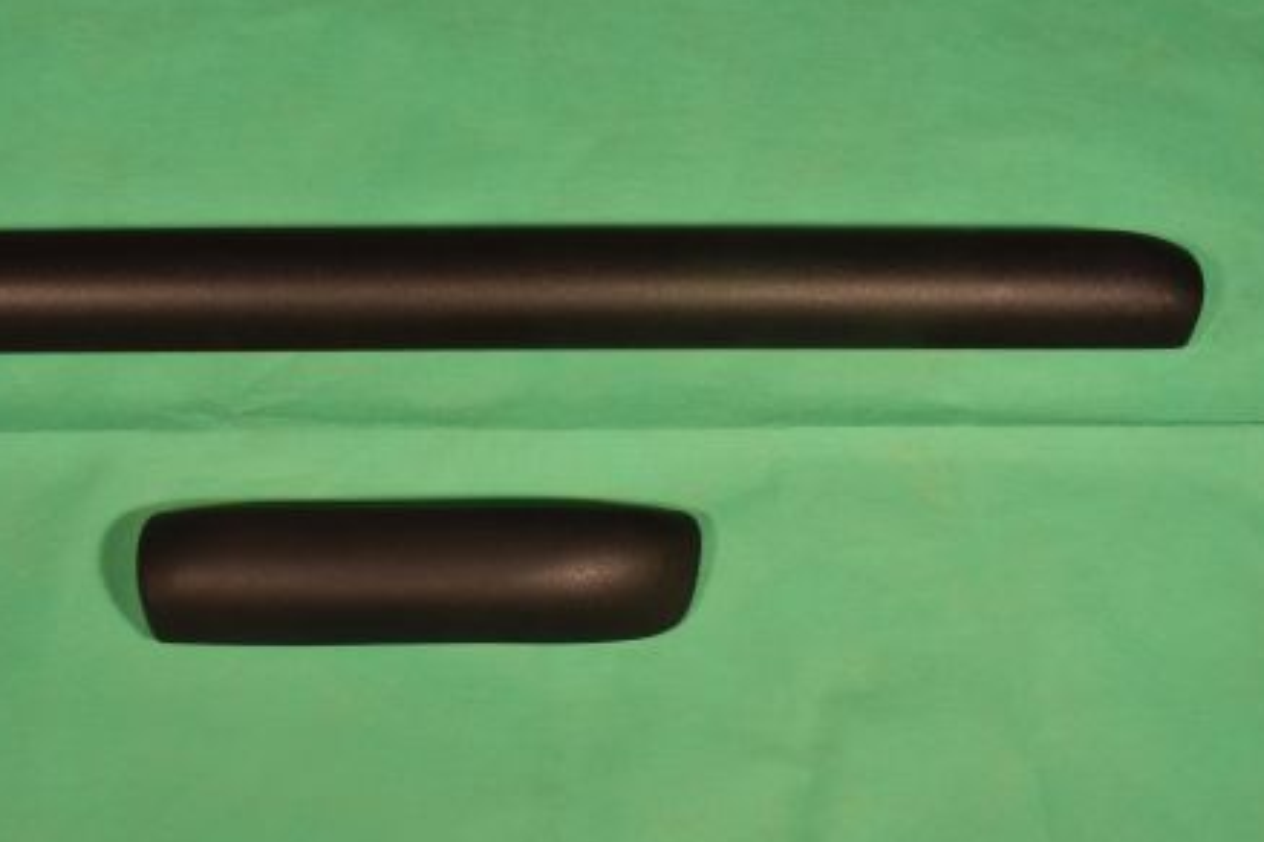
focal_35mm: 37
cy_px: 450
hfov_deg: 50.9
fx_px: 1299
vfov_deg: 35.9
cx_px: 416
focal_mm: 18
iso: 800
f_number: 16
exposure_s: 1/30
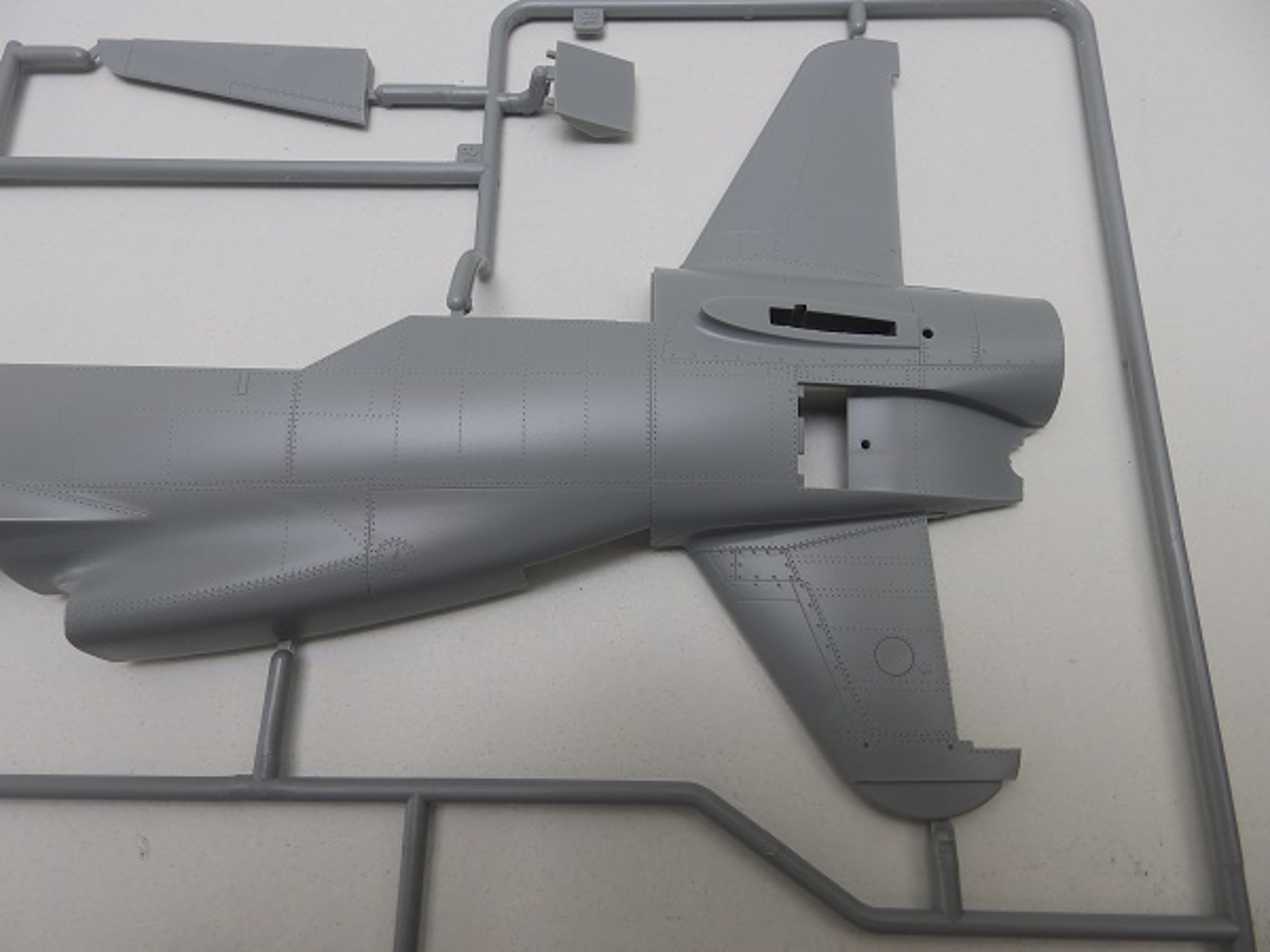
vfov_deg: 61.1
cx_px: 635
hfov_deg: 76.4
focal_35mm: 22
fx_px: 807
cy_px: 476
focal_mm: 4
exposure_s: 1/60
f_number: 3.4
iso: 80
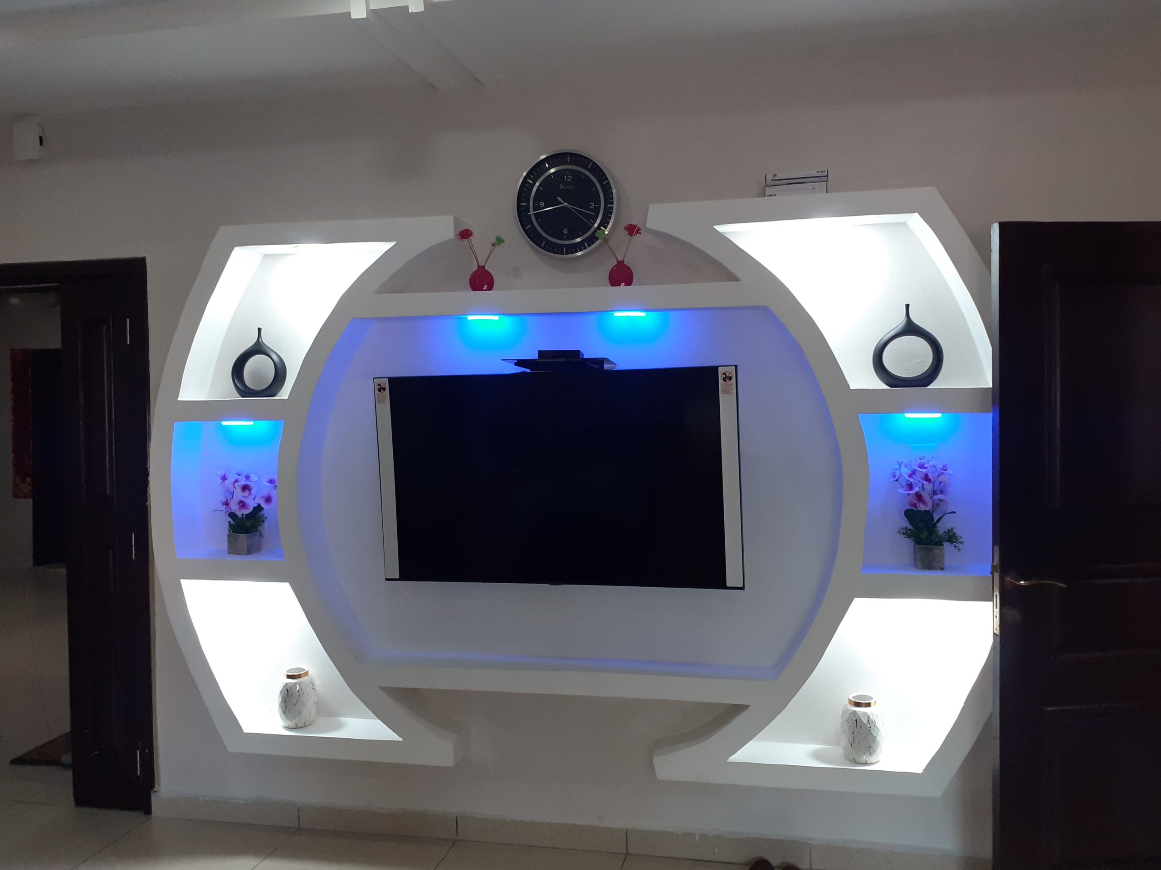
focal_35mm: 27
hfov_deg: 65.3
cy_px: 435
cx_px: 580
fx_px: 906
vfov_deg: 51.4
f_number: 1.9
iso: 125
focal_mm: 3.6
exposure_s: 1/50
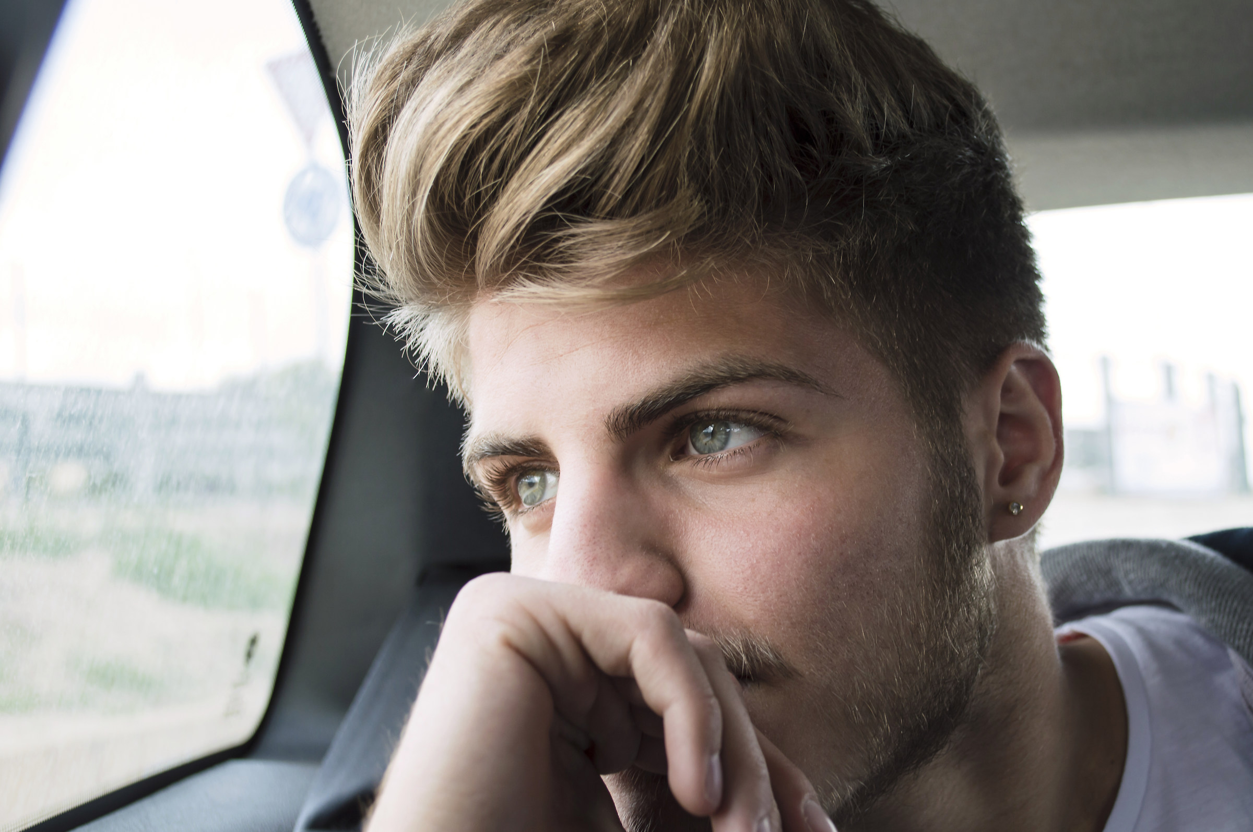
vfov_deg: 29.8
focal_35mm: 45
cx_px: 626
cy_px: 416
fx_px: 1565
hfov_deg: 43.6
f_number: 4.5
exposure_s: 1/40
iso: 100
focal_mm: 30
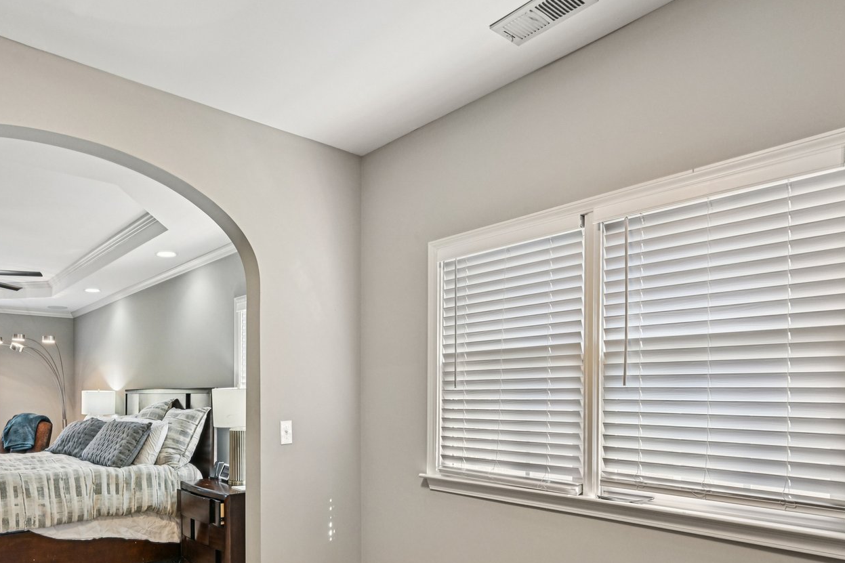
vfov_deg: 53.2
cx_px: 251
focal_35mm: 23
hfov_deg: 72.7
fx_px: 540
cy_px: 405
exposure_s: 1/15
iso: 320
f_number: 8
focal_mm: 14
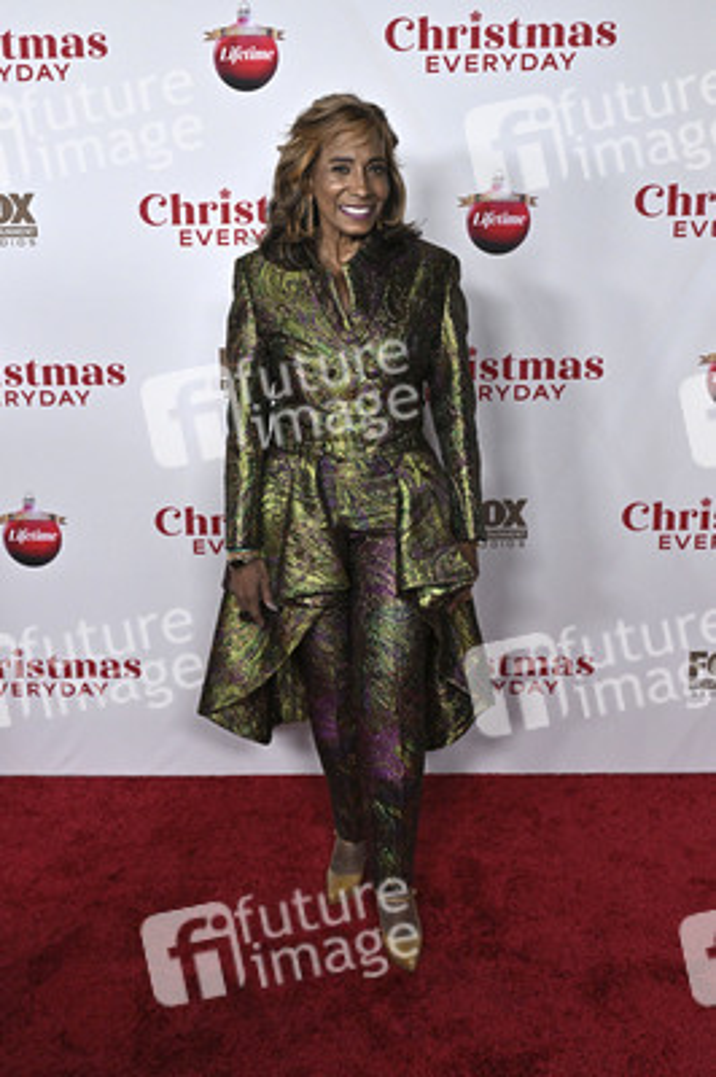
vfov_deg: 48.5
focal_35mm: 40
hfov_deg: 33.3
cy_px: 538
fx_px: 1195
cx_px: 358
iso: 2500
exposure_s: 1/320
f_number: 5.6
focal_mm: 40
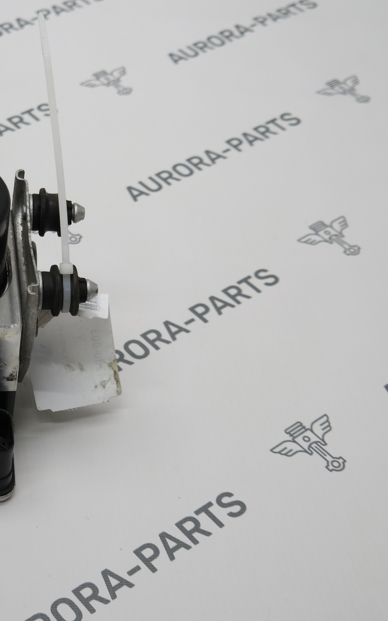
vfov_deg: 31.5
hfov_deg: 19.1
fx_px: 1100
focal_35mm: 65
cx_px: -54
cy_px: 301
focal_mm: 25
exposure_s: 1/100
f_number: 4
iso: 200
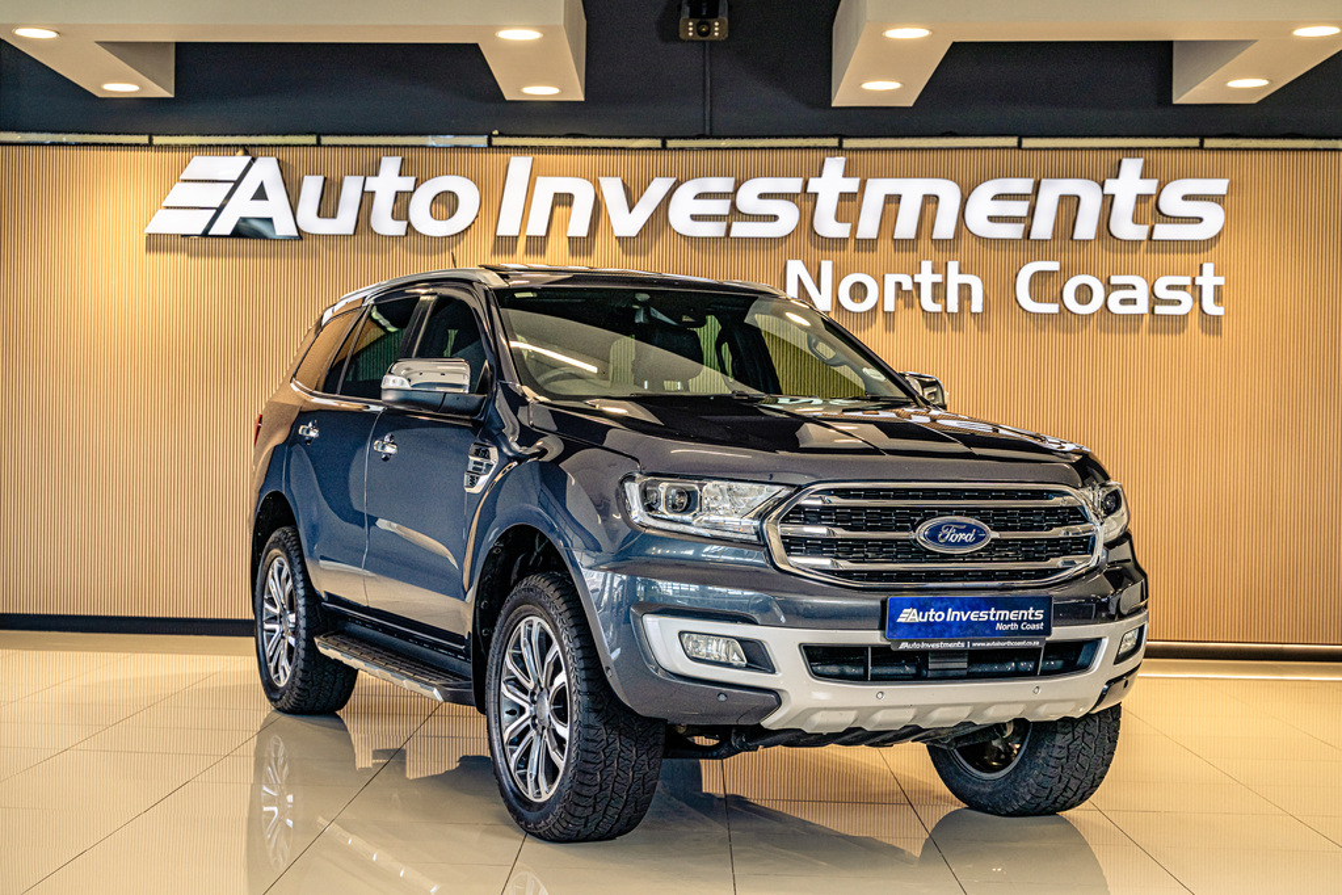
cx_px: 671
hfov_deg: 37.5
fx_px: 1976
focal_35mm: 53
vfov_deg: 25.5
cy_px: 448
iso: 400
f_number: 5
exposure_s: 1/125
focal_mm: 53
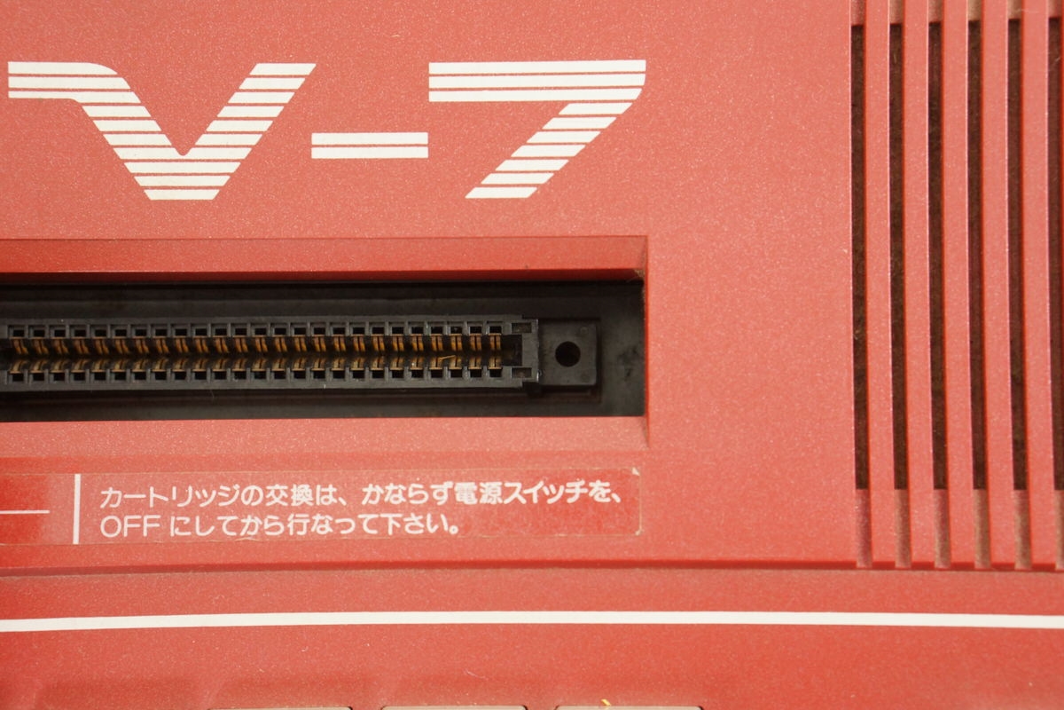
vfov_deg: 18.2
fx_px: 2216
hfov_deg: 27.0
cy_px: 355
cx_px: 532
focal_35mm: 75
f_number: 6.3
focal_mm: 50
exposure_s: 1/40
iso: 1600
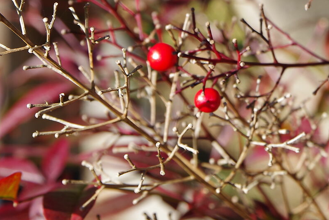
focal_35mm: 205
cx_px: 375
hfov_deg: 9.9
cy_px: -103
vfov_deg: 6.6
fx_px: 1874
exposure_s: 1/80
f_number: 8
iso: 100
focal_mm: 68
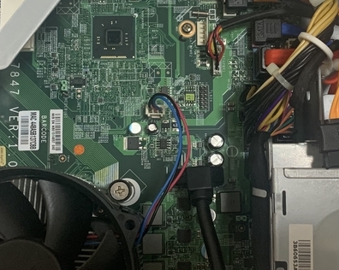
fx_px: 772
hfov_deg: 24.6
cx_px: 229
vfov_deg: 19.8
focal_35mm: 77
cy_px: 103
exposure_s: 1/60
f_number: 1.8
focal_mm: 4.25
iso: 250
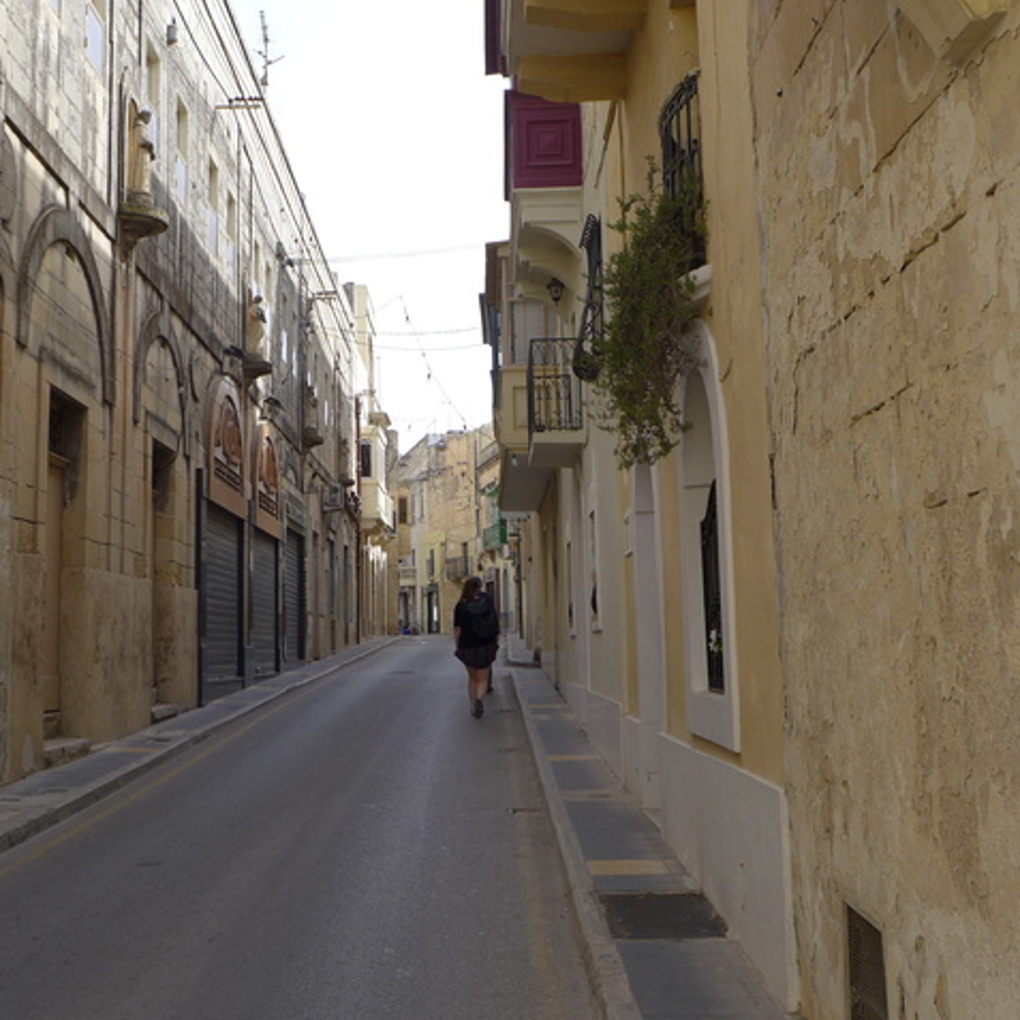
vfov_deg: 40.9
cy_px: 509
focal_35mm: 41
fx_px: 1367
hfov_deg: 40.6
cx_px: 367
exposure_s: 1/800
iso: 80
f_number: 2.8
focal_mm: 6.3
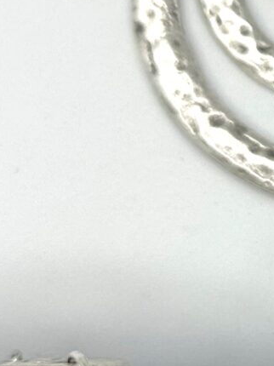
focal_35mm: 143
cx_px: 583
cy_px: 138
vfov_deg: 13.8
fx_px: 1511
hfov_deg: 9.5
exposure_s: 1/1256
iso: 80
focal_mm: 6.86
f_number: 1.78
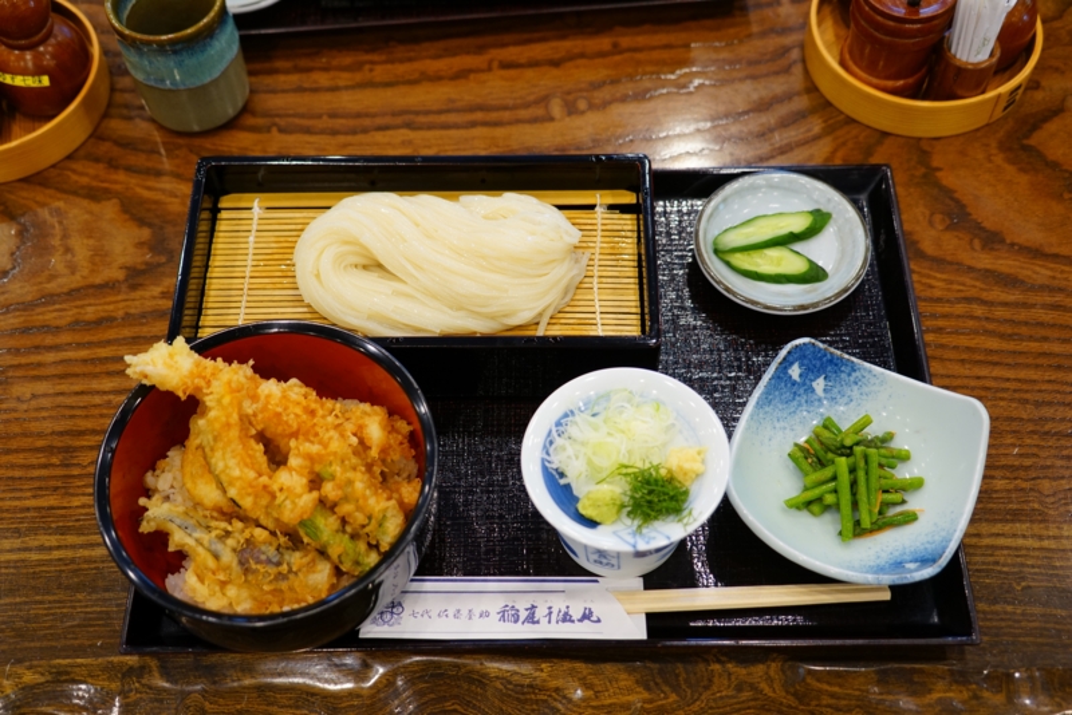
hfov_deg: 47.4
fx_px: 1221
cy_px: 358
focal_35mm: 41
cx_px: 536
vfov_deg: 32.7
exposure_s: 1/60
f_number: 4.5
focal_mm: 41
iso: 800
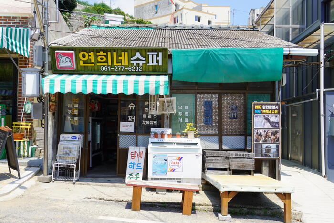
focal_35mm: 36
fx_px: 334
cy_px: 112
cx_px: 167
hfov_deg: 53.1
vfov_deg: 36.9
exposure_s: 1/125
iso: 100
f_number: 9
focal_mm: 24
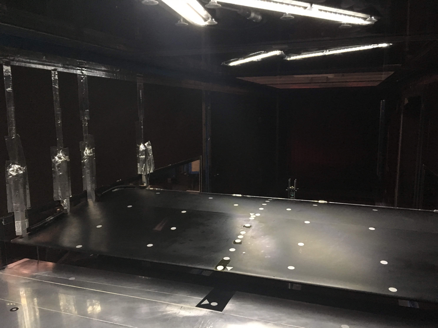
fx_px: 367
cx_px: 219
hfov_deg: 61.7
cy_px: 164
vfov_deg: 48.2
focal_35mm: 29
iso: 200
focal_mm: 4.15
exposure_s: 1/25
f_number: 2.2
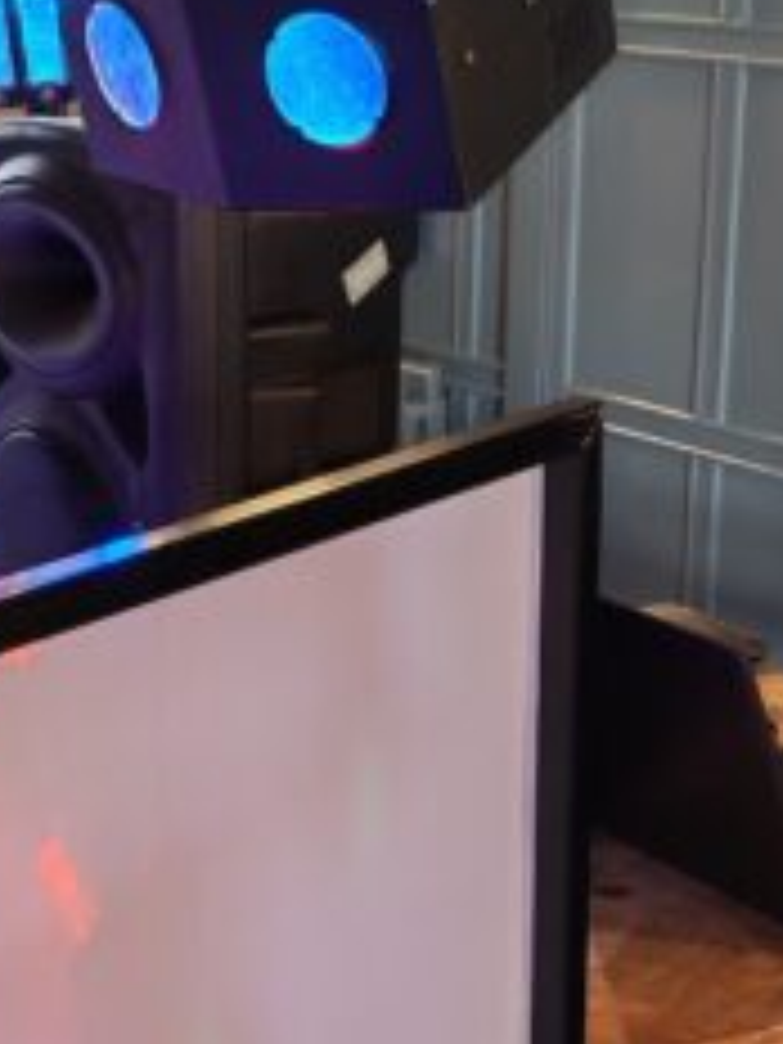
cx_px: 130
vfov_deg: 21.0
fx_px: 2805
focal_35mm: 93
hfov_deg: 15.8
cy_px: 693
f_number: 1.9
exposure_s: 1/50
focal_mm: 6.12
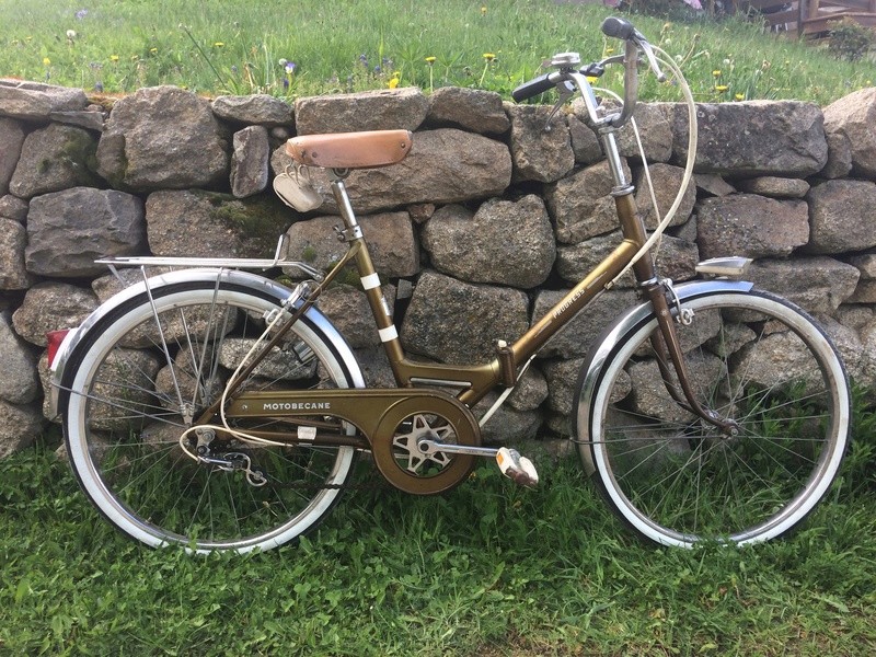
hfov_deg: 61.7
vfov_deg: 48.2
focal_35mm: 29
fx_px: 734
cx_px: 438
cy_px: 328
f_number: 2.2
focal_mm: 4.15
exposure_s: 1/247
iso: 32
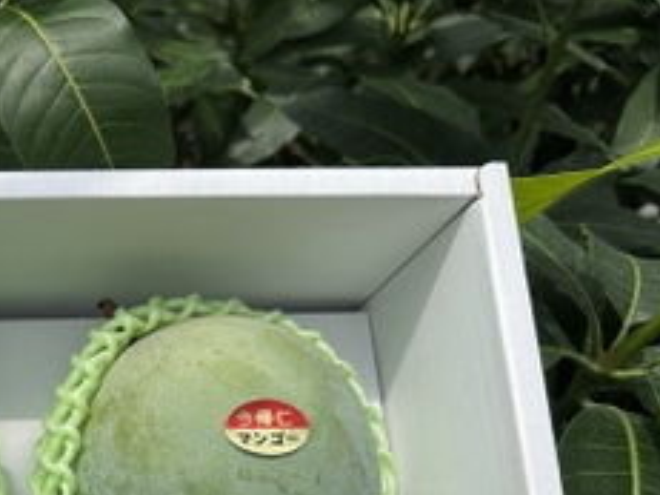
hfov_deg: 32.3
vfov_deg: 26.0
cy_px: 464
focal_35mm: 54
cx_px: -23
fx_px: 1029
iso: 50
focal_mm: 5.7
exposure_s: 1/4630
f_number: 1.5
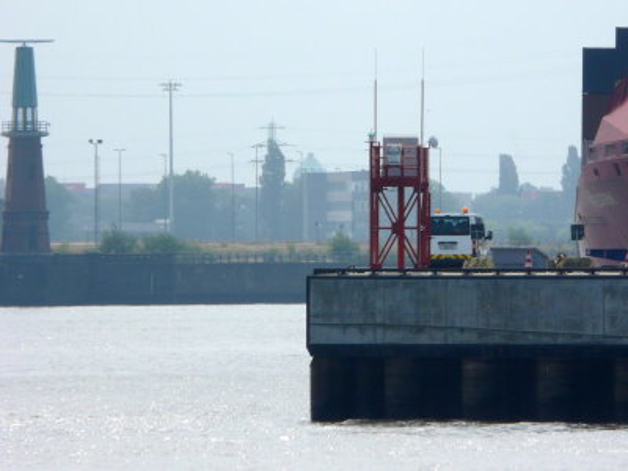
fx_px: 9144
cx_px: 314
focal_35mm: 504
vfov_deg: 3.0
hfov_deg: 3.9
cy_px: 236
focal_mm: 82.8
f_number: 8
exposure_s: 1/500
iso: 100
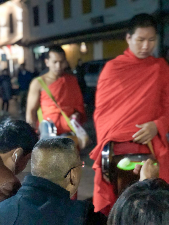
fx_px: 338
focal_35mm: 52
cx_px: 84
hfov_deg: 28.0
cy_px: 112
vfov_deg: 36.8
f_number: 2.4
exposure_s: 1/8
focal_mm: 6
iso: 200
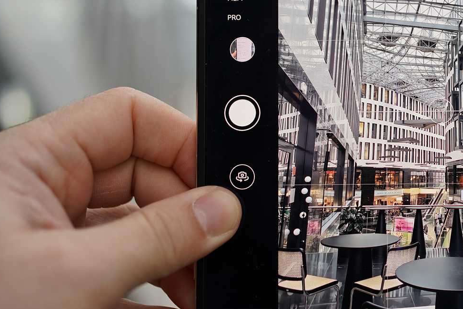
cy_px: 118
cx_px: 432
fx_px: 926
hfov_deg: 26.9
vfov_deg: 18.9
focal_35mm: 72
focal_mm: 35
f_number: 2.2
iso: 125
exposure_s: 1/40
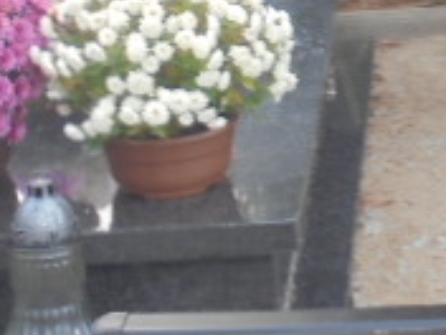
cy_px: -53
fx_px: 2010
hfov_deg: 12.4
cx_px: 530
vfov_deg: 9.4
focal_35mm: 156
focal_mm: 7.8
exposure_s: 1/30
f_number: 4.5
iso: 160
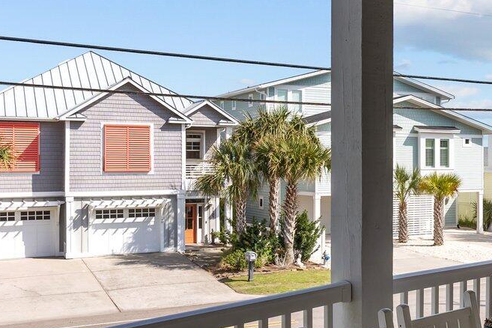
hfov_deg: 35.3
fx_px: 724
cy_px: 164
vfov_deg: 25.5
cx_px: 446
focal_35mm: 53
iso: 125
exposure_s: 1/320
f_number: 8
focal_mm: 17
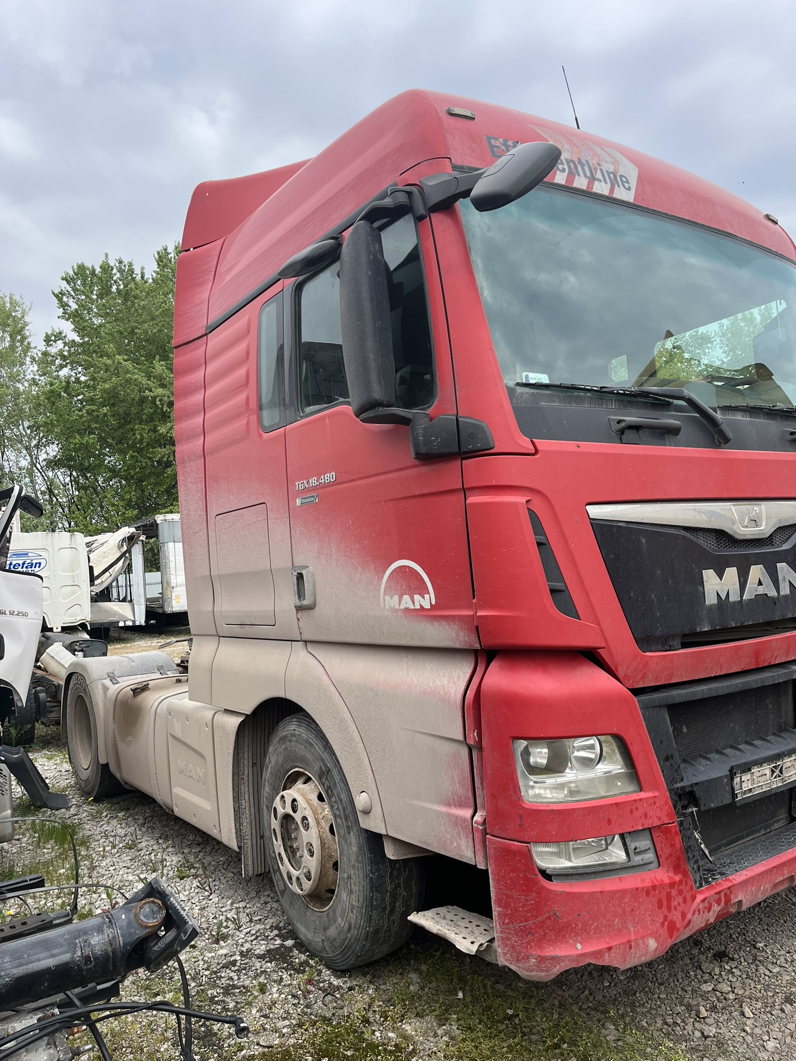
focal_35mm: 26
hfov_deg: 53.1
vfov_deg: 67.3
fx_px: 797
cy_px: 530
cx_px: 398
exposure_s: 1/1600
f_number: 1.6
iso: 50
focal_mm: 5.1
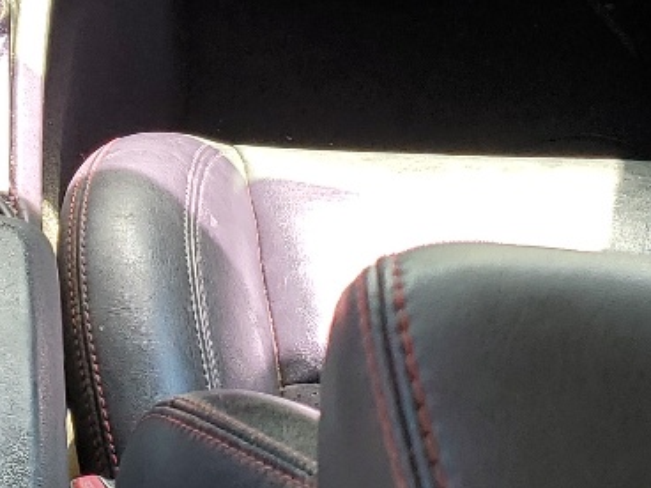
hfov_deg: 16.7
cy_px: 11
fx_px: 2125
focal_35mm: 113
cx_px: -134
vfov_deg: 13.0
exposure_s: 1/120
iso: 50
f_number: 1.5
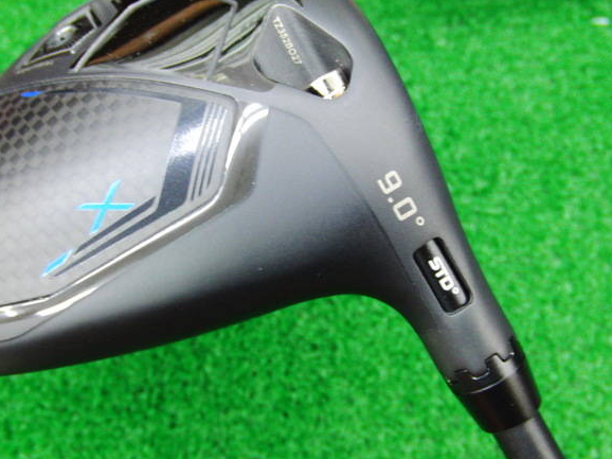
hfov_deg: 45.8
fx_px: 725
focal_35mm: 41
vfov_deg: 35.1
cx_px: 310
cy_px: 224
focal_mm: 6.42
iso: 400
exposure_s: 1/15
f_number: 3.6
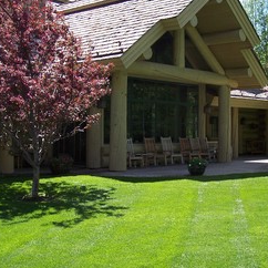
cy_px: 104
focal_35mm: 57
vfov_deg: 30.0
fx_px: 499
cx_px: 154
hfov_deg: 30.0
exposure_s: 1/350
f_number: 3.4
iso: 100
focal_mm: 8
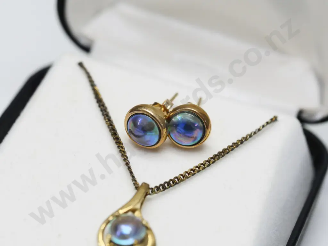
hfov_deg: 16.4
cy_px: 123
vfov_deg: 12.3
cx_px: 164
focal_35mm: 120
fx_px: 1137
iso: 1600
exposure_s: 1/100
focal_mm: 60
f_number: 5
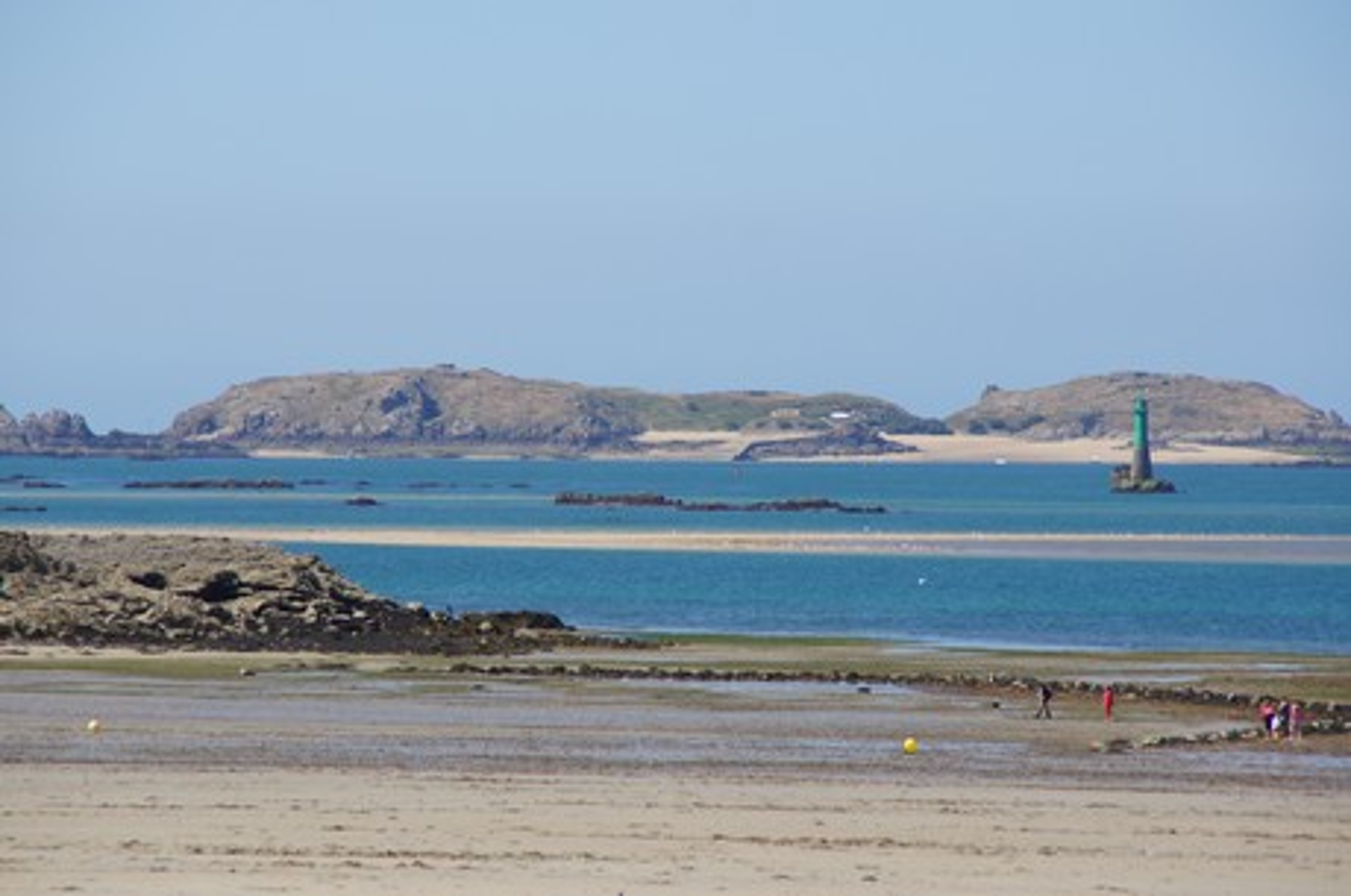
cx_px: 676
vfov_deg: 4.6
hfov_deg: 6.9
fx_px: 11239
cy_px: 448
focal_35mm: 300
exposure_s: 1/320
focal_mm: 200
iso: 100
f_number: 8
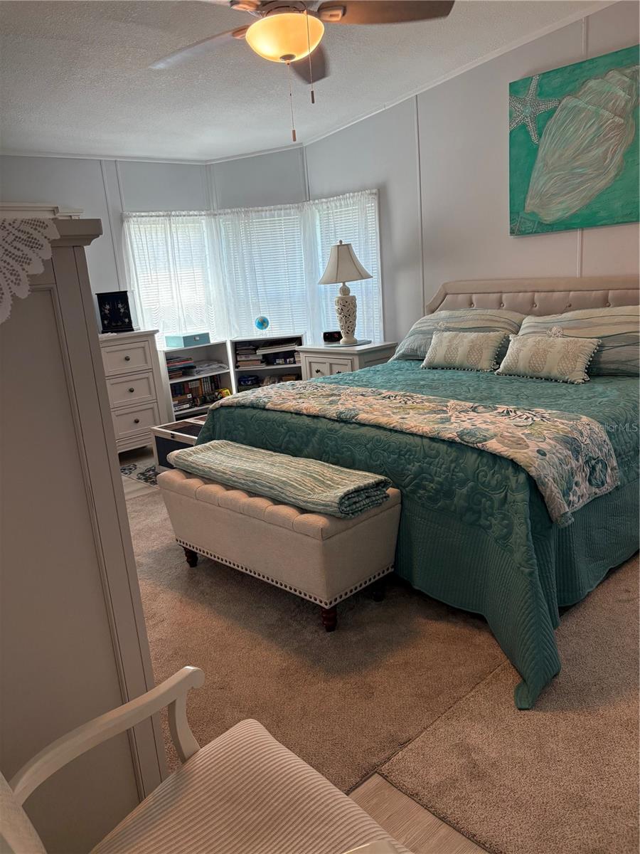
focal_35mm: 26
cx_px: 320
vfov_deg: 67.3
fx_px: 641
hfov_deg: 53.1
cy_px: 427
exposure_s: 1/120
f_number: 1.6
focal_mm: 5.96
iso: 125
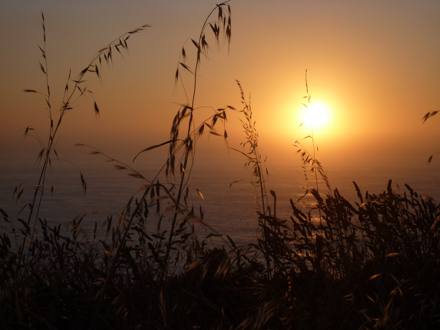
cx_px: 220
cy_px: 165
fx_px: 991
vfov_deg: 18.9
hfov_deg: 25.0
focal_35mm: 78
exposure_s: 1/500
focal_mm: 12.8
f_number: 5.6
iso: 80
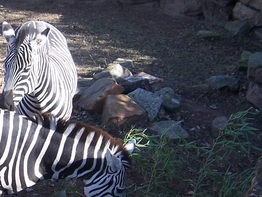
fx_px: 674
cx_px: -16
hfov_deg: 21.1
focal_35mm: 89
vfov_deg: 16.6
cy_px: 103
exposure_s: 1/180
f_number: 3.4
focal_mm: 5.5
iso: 80
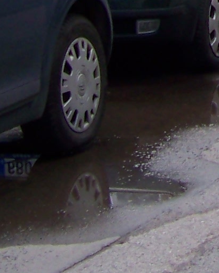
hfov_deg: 6.6
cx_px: 487
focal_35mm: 224
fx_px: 1814
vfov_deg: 8.1
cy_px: -343
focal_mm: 5.85
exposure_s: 1/160
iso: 64
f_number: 2.8
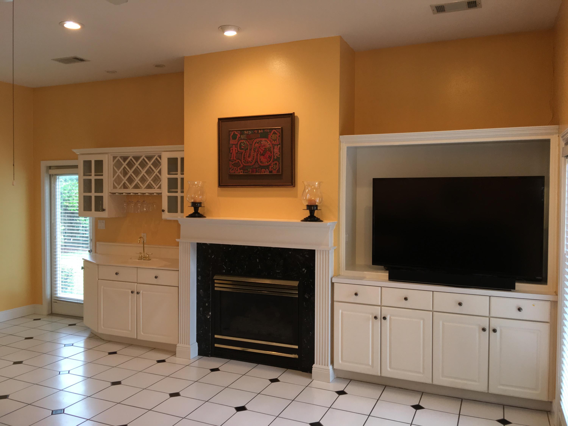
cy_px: 213
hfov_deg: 61.7
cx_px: 284
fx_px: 476
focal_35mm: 29
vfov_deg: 48.2
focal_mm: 4.15
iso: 40
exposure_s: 1/30
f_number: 2.2
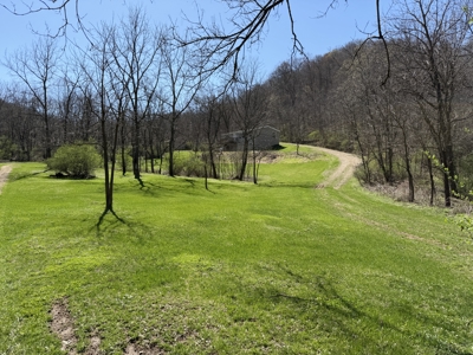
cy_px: 178
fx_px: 328
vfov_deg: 56.8
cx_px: 236
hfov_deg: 71.6
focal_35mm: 24
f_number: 1.78
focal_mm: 6.76
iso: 80
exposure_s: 1/3279
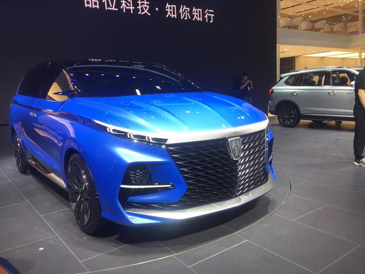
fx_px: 306
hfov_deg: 61.7
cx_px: 182
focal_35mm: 29
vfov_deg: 48.2
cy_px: 137
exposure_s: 1/100
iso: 40
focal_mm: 4.15
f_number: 2.2
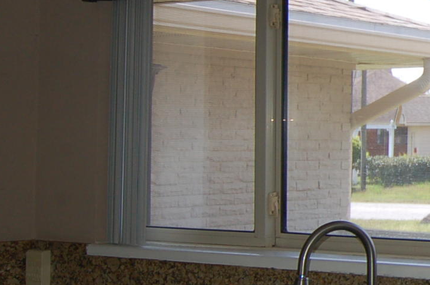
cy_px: 97
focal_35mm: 94
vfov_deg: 14.5
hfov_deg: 18.8
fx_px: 1121
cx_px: 666
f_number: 4
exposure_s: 1/400
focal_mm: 20
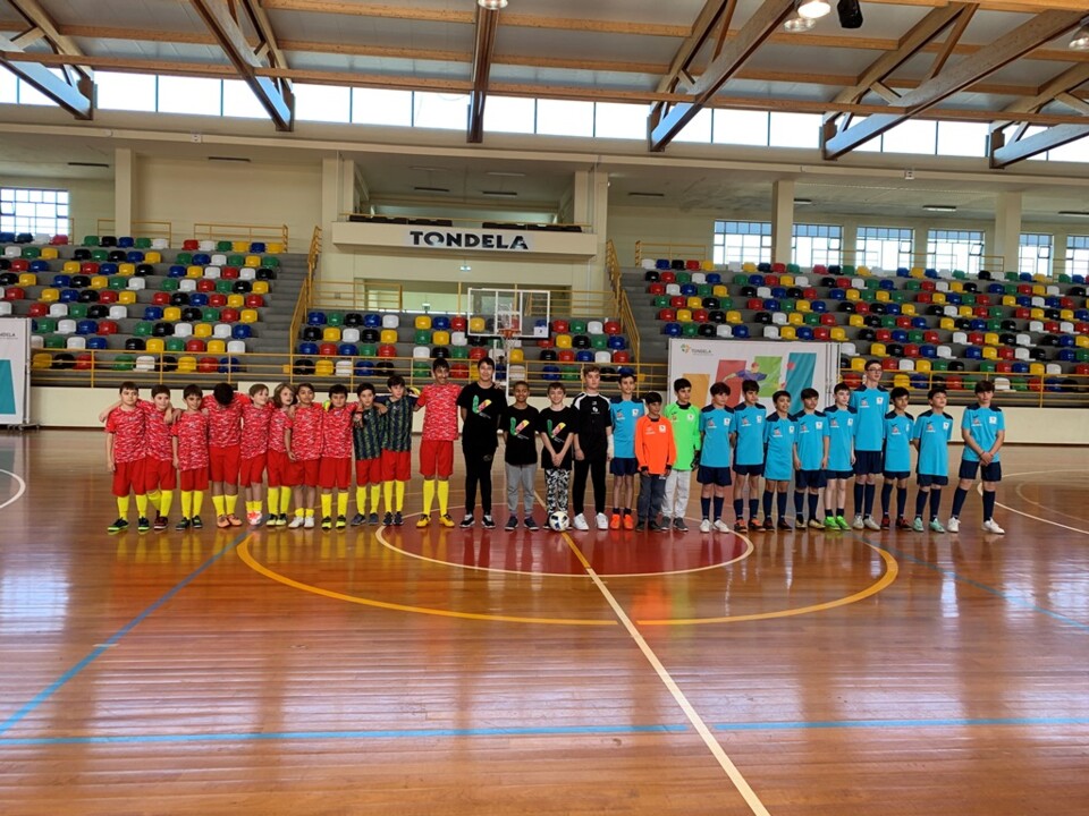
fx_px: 818
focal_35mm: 26
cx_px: 544
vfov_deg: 53.1
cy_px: 408
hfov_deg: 67.3
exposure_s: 1/121
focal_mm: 4.25
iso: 64
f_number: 1.8
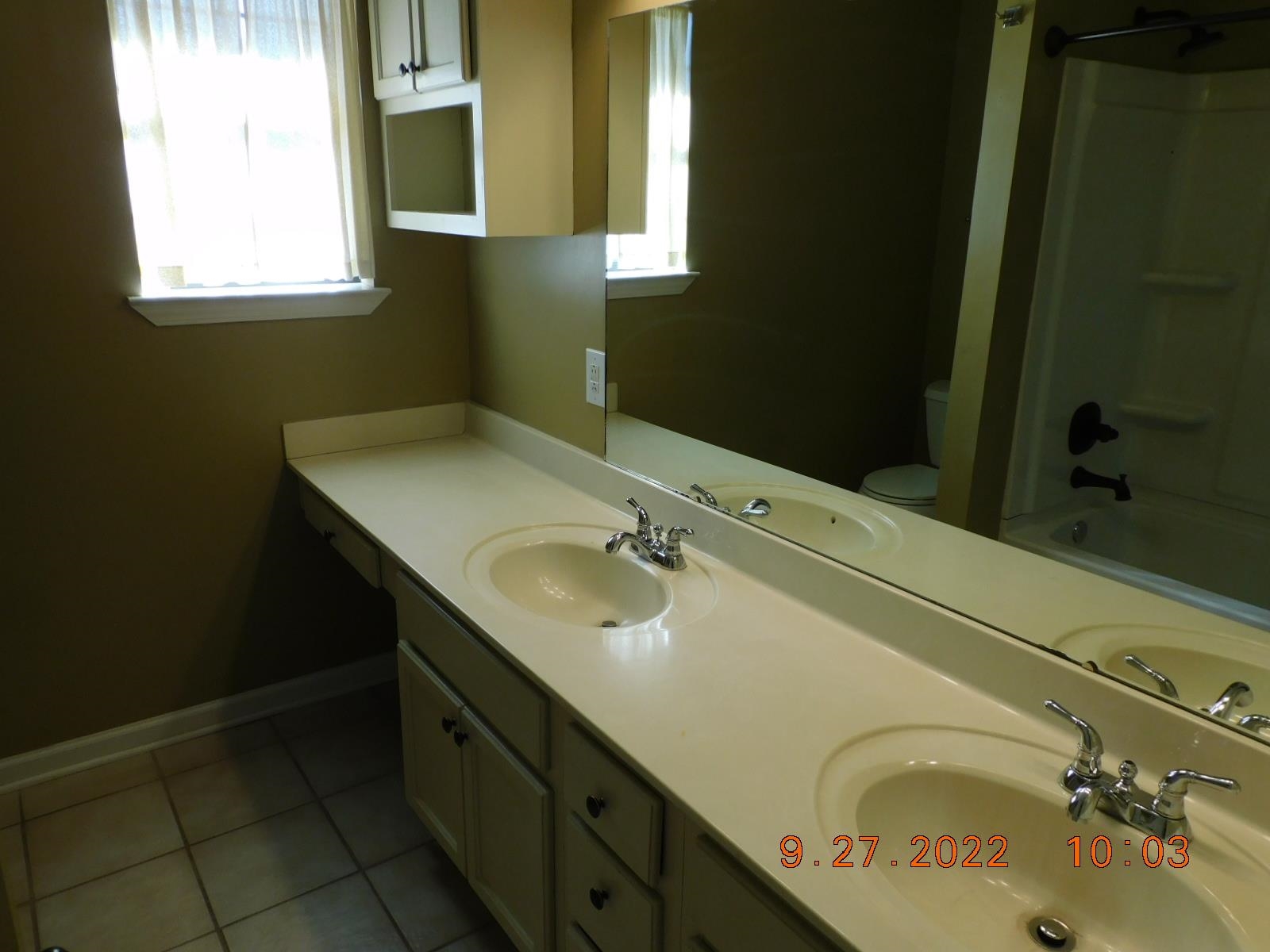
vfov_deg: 56.8
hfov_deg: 71.6
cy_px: 476
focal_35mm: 24
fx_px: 881
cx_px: 635
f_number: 3.3
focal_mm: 4.3
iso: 125
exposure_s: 1/80
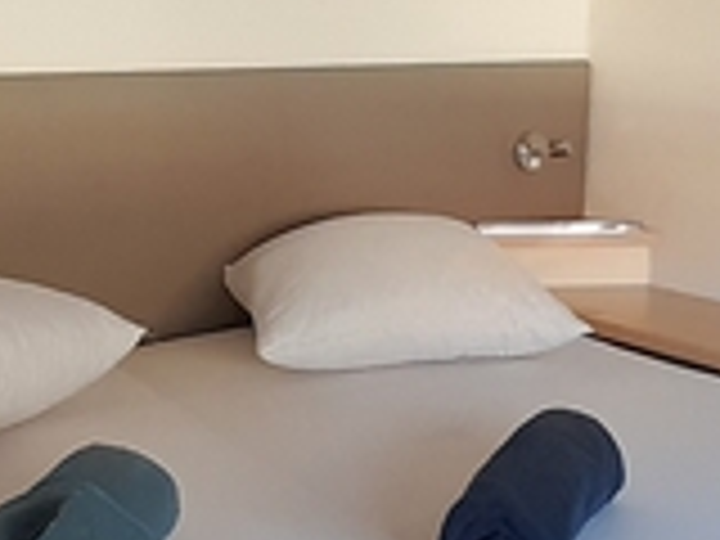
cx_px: 400
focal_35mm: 57
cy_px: 493
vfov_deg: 24.9
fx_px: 1186
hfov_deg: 33.7
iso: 160
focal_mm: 1.13
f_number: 2.2
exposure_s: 1/33
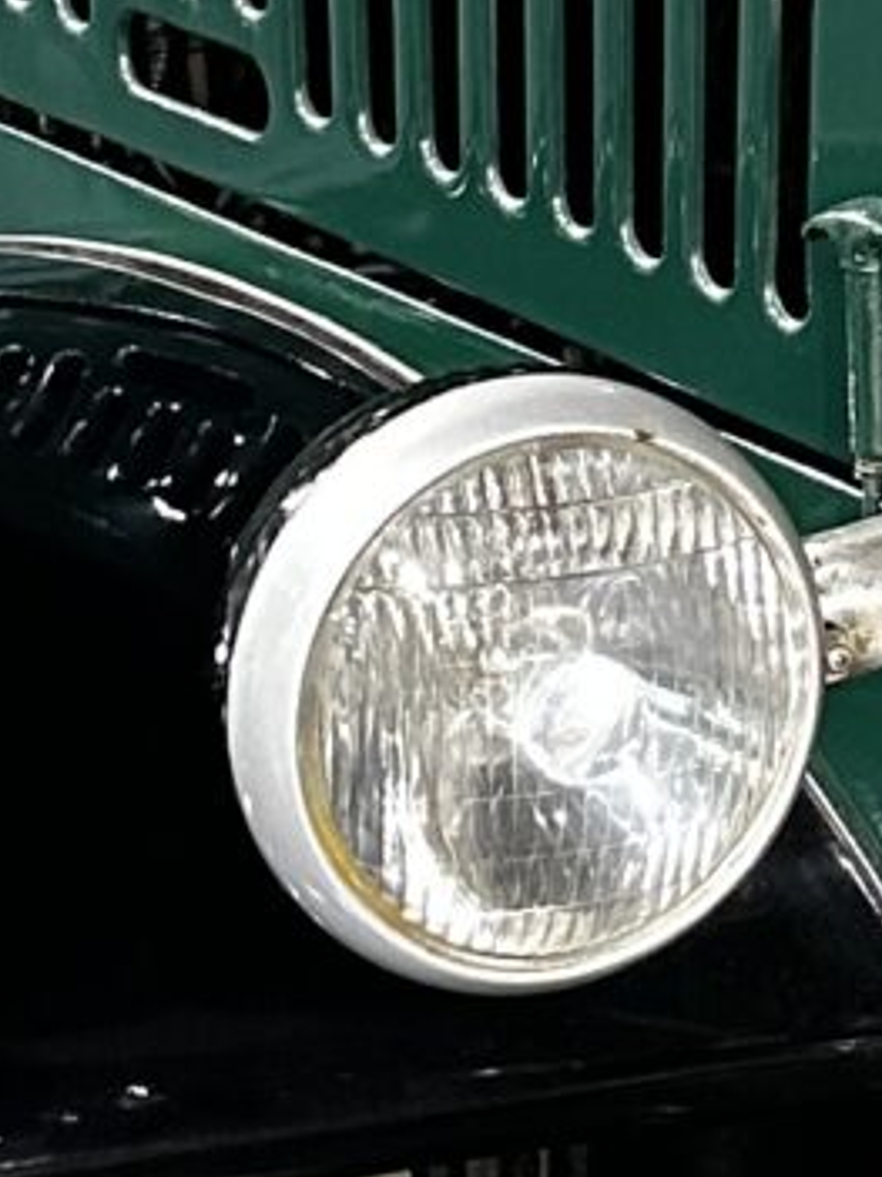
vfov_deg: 11.3
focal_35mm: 175
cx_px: 614
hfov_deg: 8.5
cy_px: 295
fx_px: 5949
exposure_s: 1/60
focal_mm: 6.86
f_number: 1.78
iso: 500
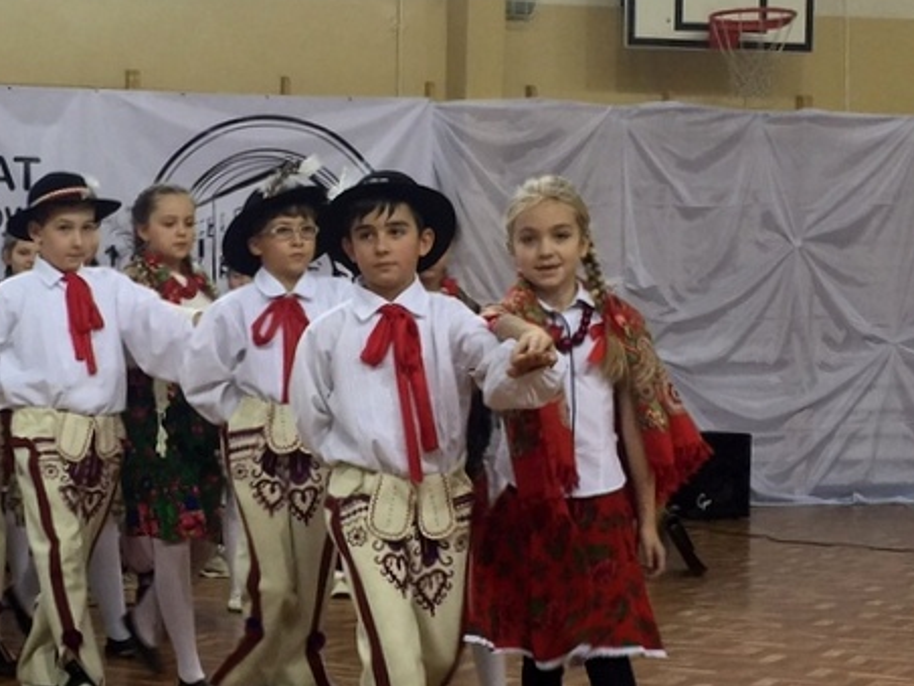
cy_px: 447
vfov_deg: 19.1
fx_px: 2033
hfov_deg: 25.0
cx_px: 216
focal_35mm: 77
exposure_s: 1/17
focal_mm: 4.15
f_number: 2.2
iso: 50
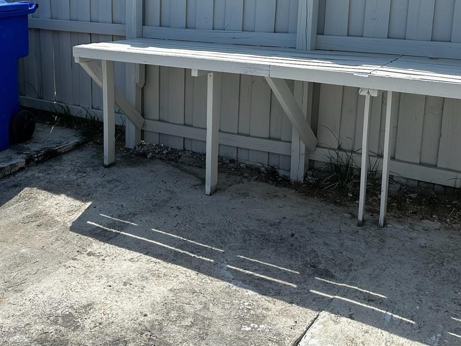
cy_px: 101
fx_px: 533
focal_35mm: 40
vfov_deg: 35.4
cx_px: 161
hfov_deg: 46.2
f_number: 1.78
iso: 80
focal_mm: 6.86
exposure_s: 1/3861
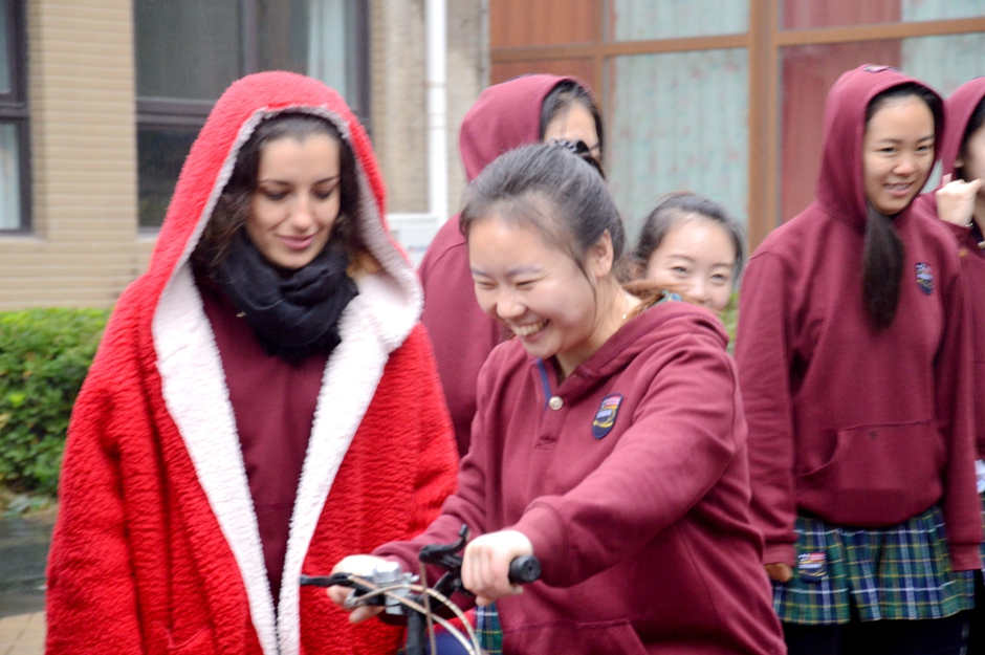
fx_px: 3280
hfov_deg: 17.1
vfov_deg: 11.4
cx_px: 492
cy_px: 328
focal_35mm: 120
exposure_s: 1/60
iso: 900
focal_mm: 80
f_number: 5.3
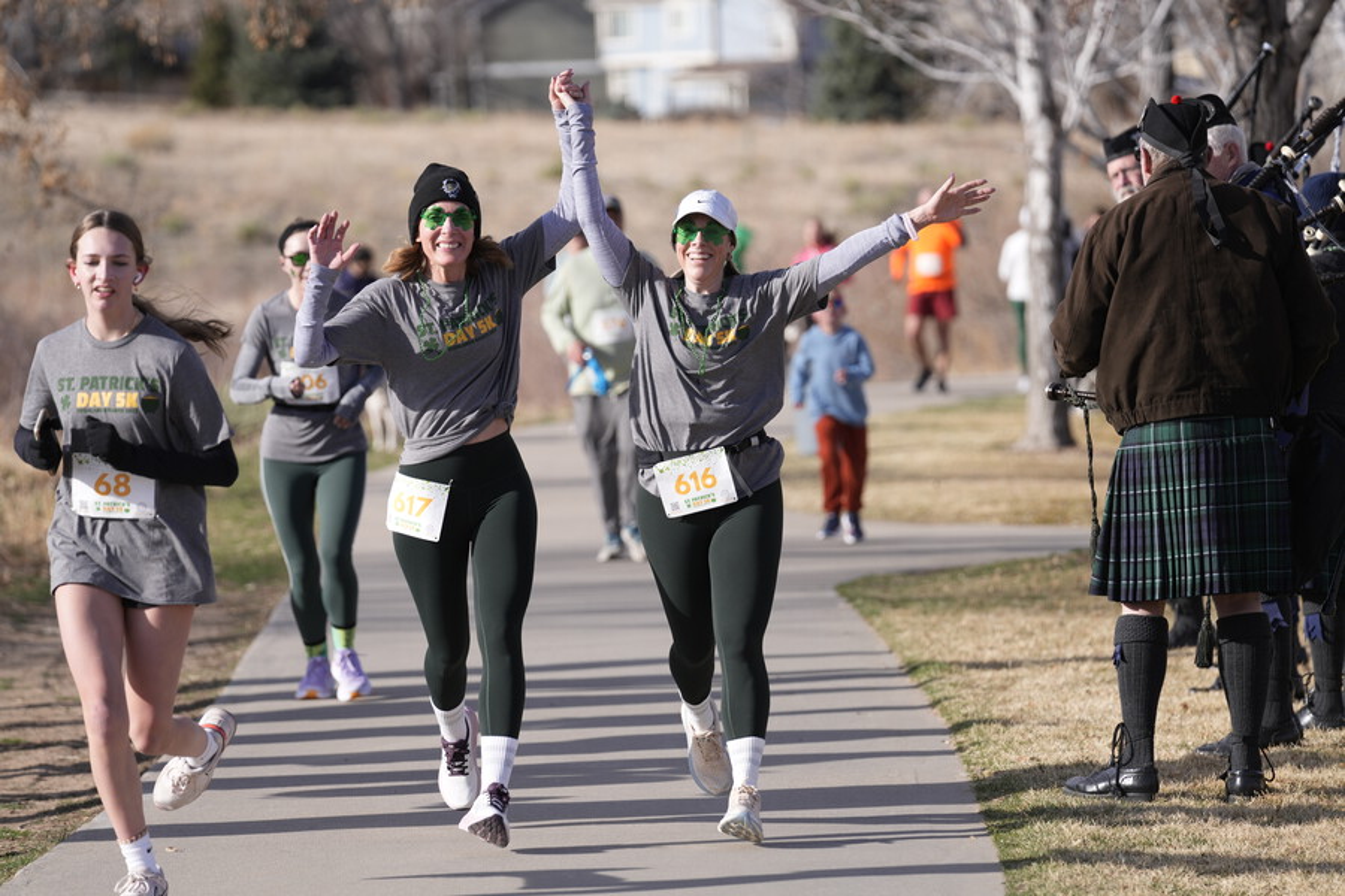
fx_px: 7397
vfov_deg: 6.9
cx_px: 672
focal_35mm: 198
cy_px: 448
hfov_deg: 10.4
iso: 250
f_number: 4
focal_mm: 198
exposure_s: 1/1600
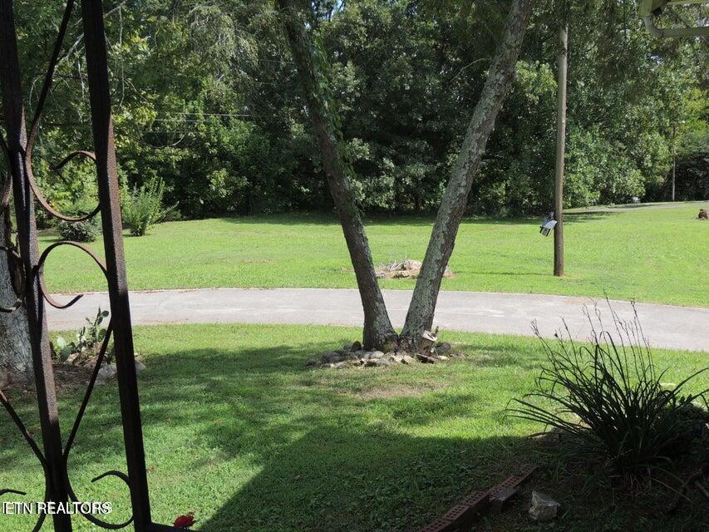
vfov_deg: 40.7
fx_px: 717
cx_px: 354
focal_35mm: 35
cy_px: 266
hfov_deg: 52.6
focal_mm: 6.2
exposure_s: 1/500
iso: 100
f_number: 3.3
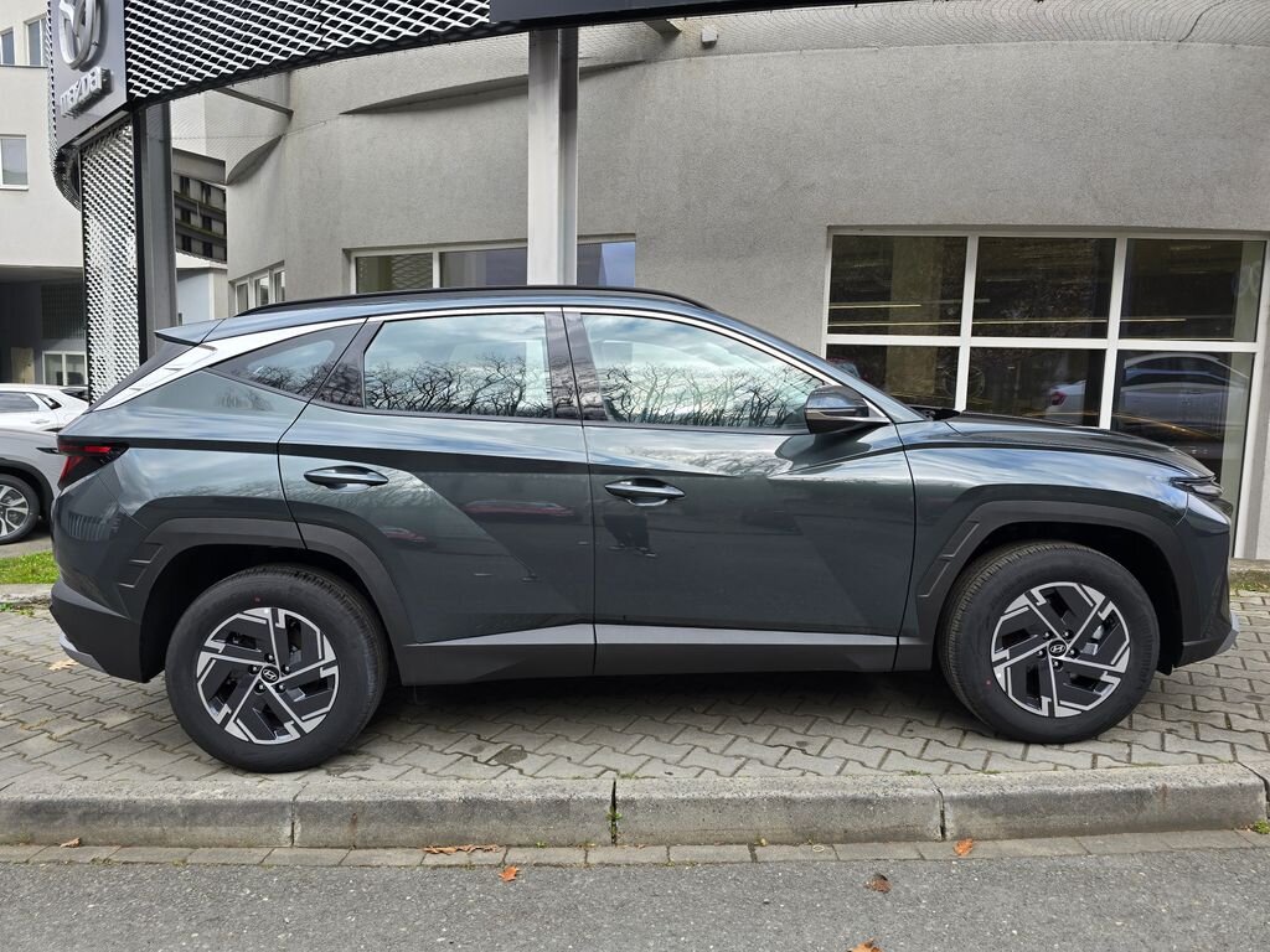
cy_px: 476
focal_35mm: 23
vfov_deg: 58.9
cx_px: 635
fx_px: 844
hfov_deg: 73.9
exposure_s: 1/180
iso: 20
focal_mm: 6.3
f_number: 1.7
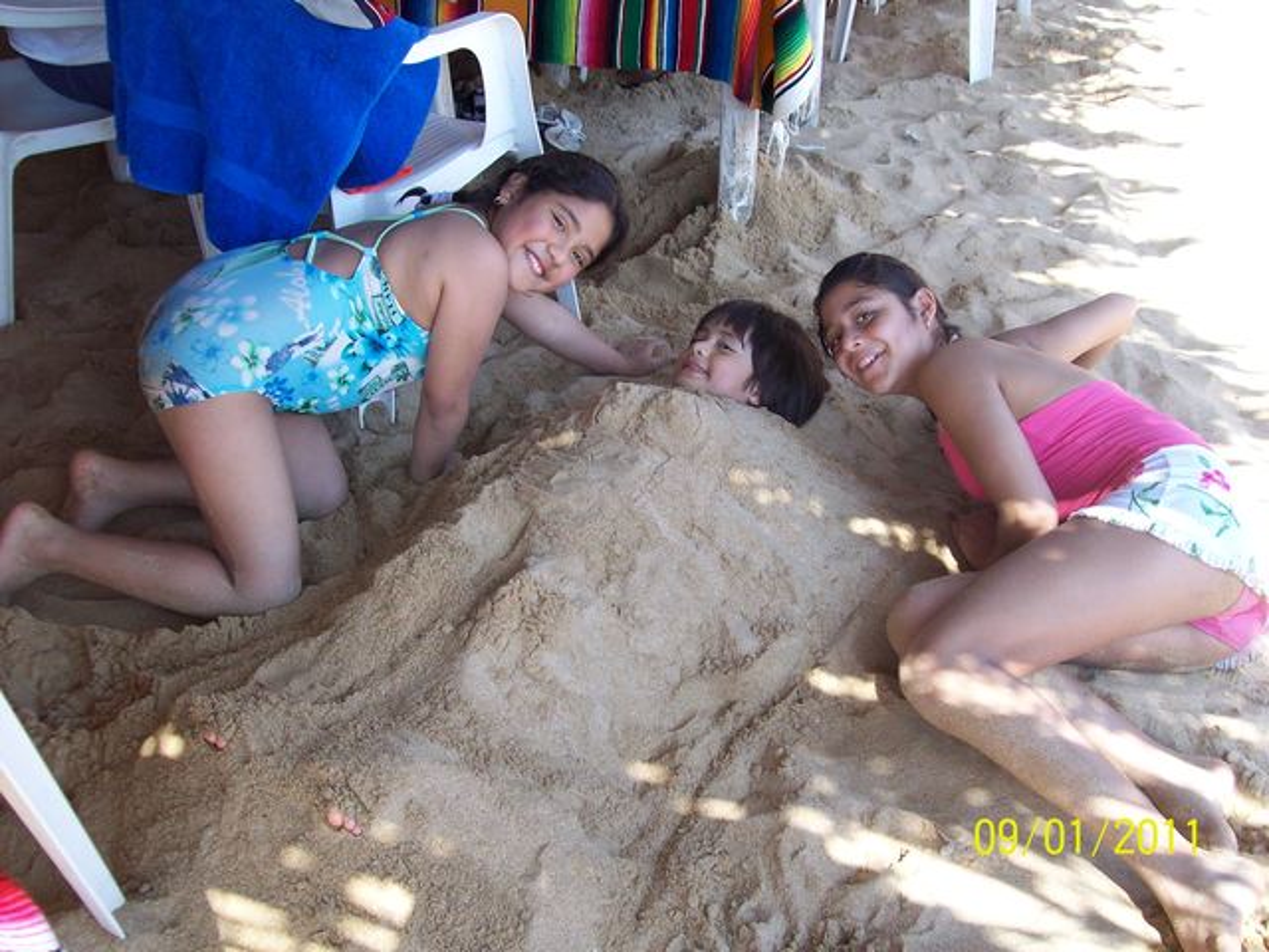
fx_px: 1320
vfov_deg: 39.7
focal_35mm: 36
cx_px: 634
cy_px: 476
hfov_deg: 51.4
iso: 80
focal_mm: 6
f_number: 2.7
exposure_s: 1/170
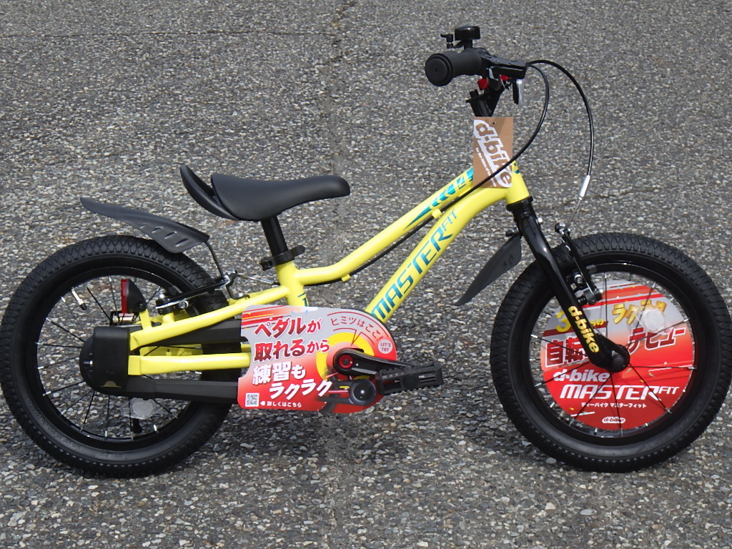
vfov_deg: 19.1
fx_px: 1628
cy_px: 274
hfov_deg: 25.3
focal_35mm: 77
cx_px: 366
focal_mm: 13.7
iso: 125
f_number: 5.8
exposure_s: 1/400
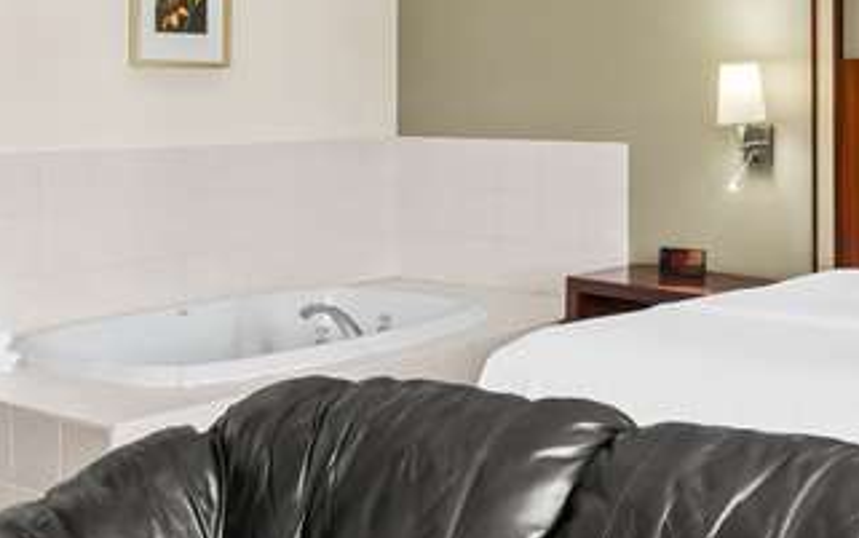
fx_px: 1218
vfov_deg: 24.8
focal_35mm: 52
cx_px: 486
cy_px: 202
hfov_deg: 38.8
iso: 160
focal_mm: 16
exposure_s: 1/4
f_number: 9
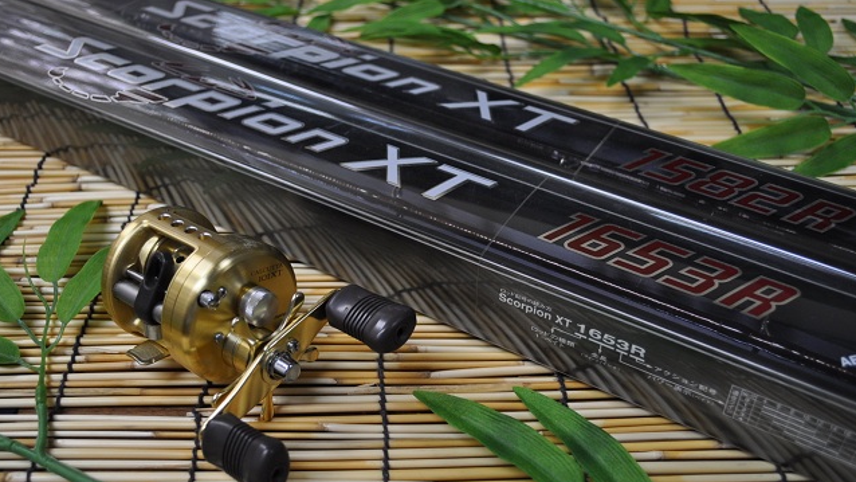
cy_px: 252
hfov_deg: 52.8
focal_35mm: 38
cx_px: 428
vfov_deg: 31.2
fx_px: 863
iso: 500
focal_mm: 24
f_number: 4
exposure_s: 1/60
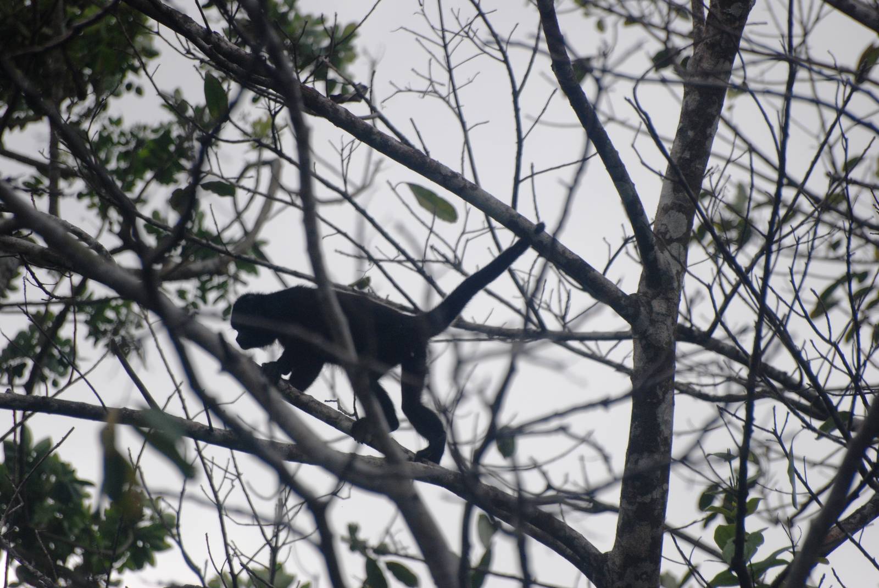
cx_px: 440
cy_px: 294
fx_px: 11000
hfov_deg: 4.6
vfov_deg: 3.1
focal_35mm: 450
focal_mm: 300
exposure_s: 1/2000
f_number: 5.6
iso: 400
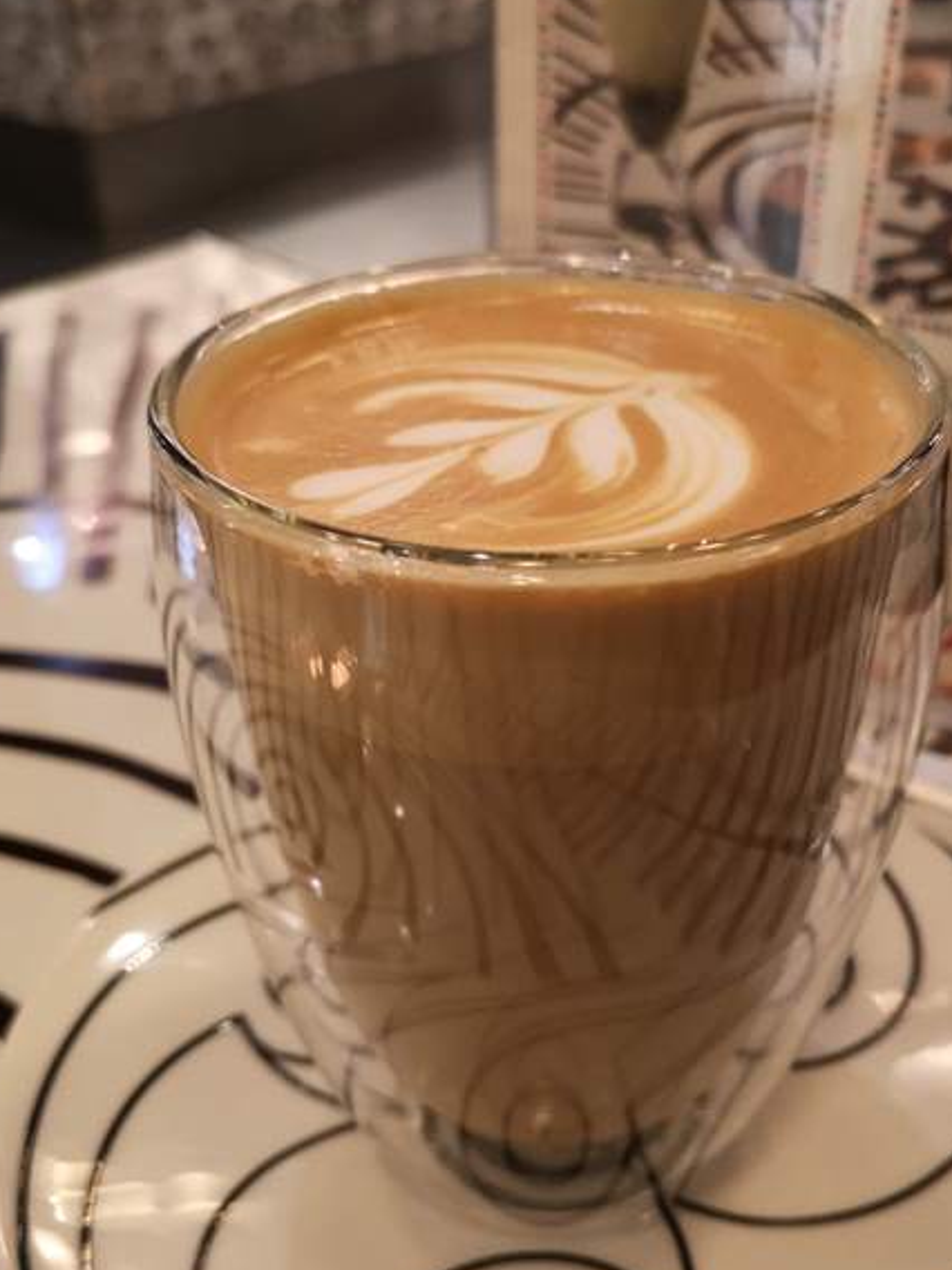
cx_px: 563
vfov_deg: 48.7
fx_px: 1393
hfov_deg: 37.6
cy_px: 758
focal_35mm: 38
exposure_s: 1/25.7
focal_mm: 3.95
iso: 500
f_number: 1.8
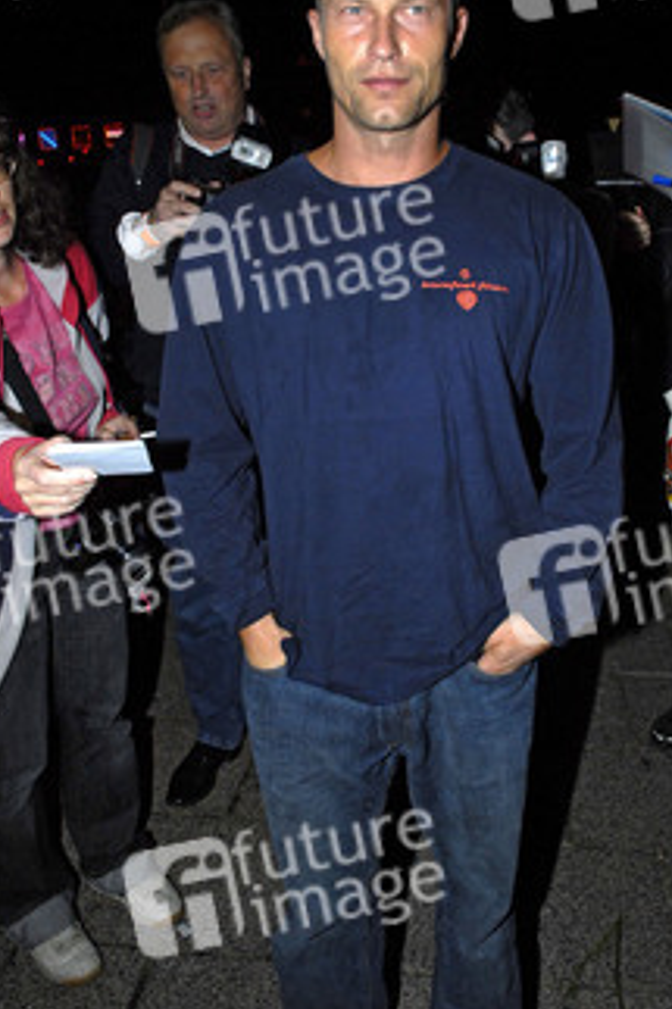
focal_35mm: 32
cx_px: 378
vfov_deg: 59.0
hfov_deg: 41.5
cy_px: 415
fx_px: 886
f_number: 5.6
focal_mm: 17
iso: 400
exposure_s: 1/125
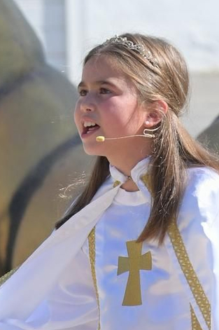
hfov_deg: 1.3
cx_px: -245
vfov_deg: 2.0
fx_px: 9346
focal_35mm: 1022
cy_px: 178
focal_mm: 200
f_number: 8
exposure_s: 1/640
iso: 400
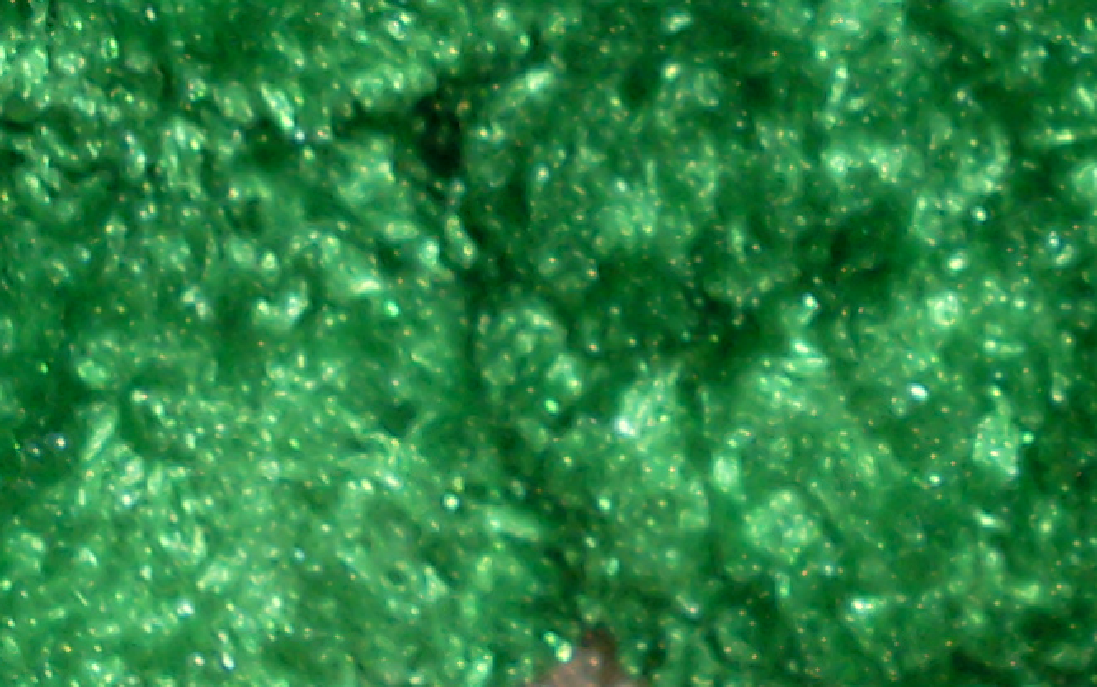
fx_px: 5562
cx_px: 1697
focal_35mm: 186
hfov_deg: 10.8
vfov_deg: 7.1
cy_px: 340
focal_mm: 6.3
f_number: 7.7
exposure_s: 1/45
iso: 100
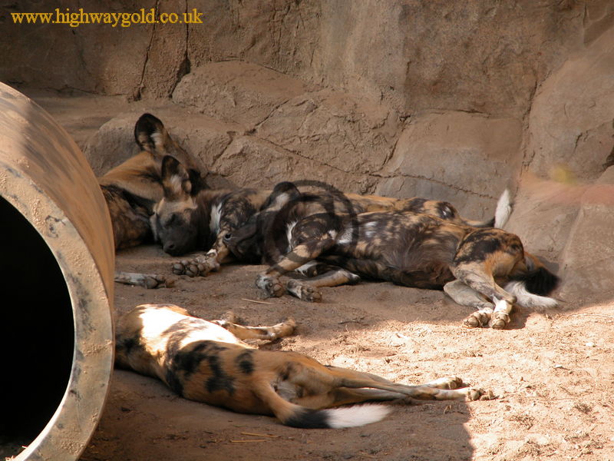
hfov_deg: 7.2
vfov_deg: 5.4
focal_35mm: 276
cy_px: 230
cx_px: 307
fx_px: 4896
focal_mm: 71.2
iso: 100
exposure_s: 1/135
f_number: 4.2
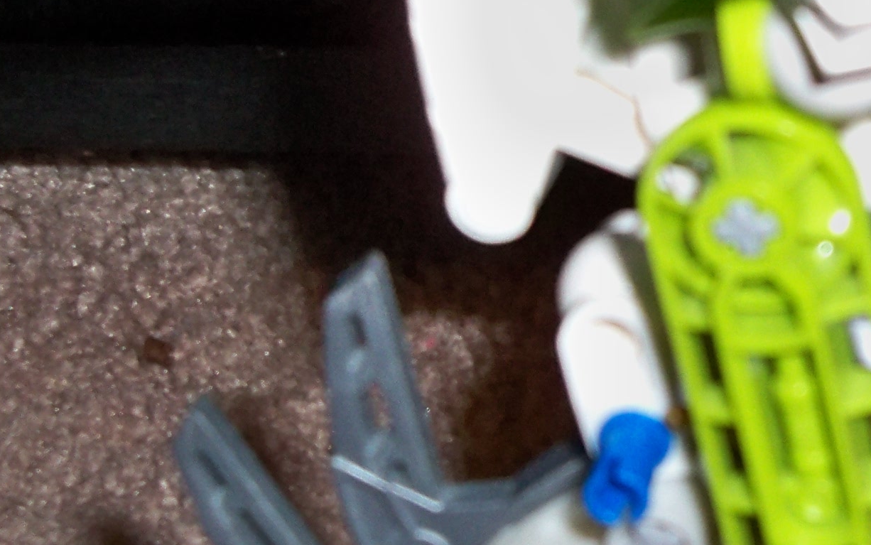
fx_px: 2873
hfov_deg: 16.5
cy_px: 377
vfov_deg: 10.8
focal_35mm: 121
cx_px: 1051
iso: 200
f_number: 3.5
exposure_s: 1/30
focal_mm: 6.2
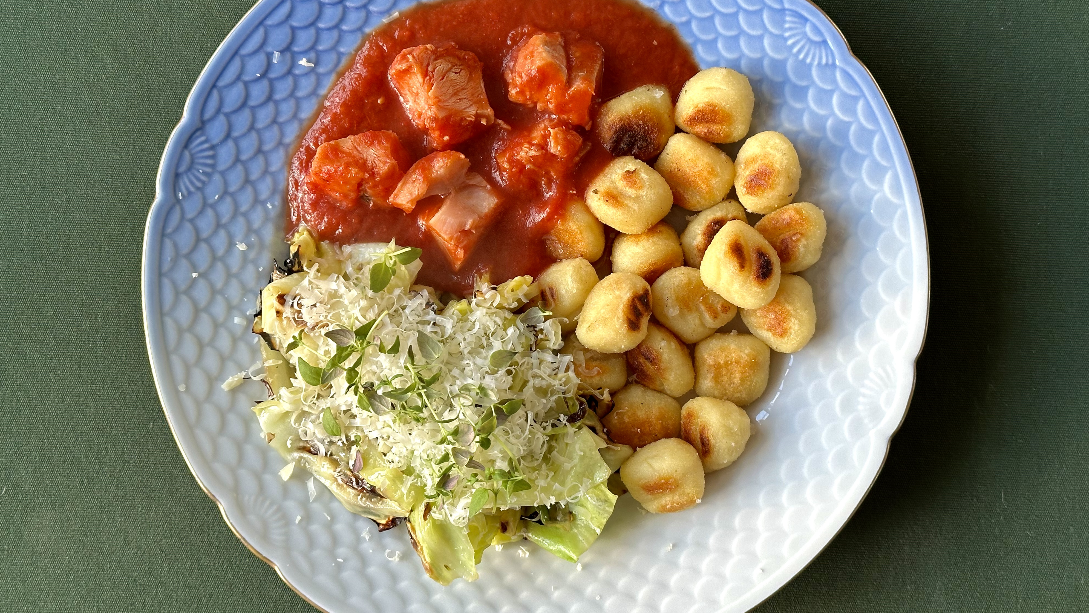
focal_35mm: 53
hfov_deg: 39.2
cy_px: 286
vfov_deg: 22.6
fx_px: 1530
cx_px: 548
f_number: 1.78
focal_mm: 6.86
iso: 80
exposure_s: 1/121
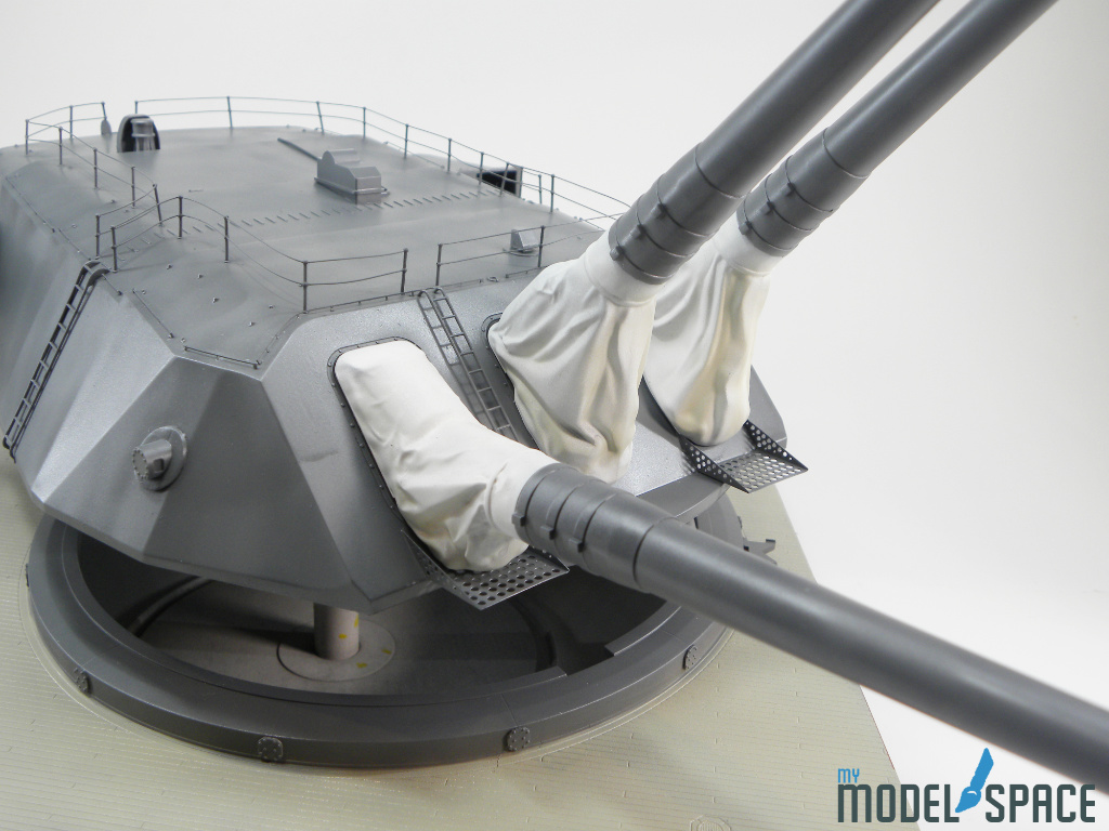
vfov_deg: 38.7
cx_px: 554
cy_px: 416
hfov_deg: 50.1
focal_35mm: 37
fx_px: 1185
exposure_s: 1/75
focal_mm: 6.6
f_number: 3.2
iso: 74
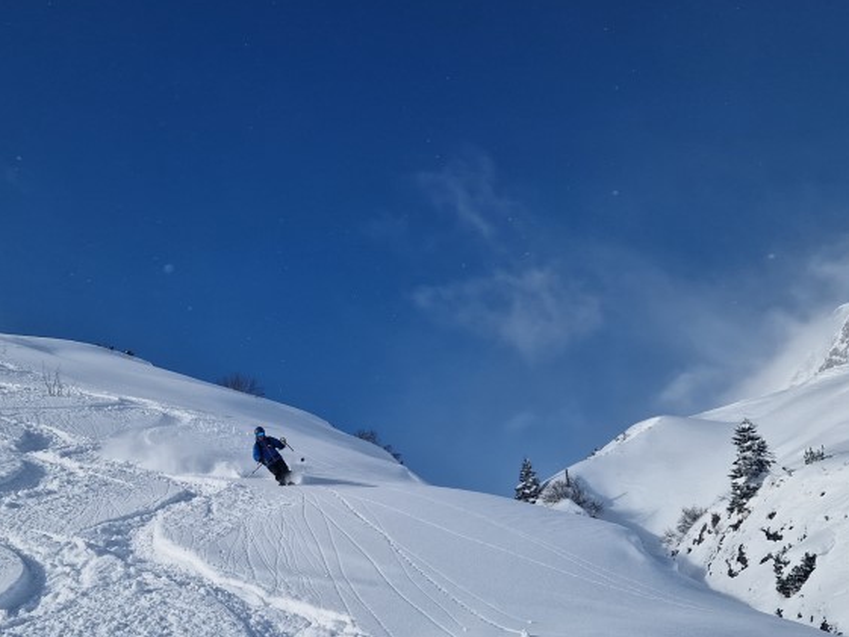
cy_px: 469
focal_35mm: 42
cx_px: 313
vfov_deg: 33.7
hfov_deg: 44.4
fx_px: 1030
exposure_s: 1/4464
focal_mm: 5.4
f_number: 1.8
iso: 50
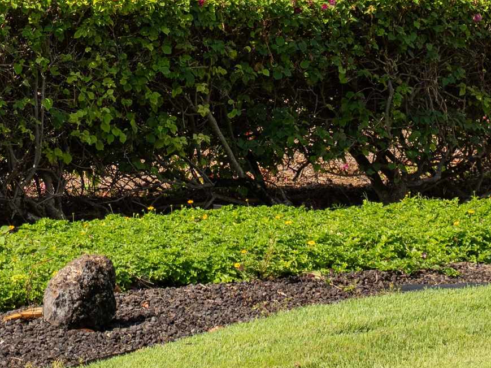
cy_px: -209
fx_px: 2907
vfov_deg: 7.1
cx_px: 112
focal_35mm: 205
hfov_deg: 9.6
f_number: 5.6
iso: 100
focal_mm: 29
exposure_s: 1/250
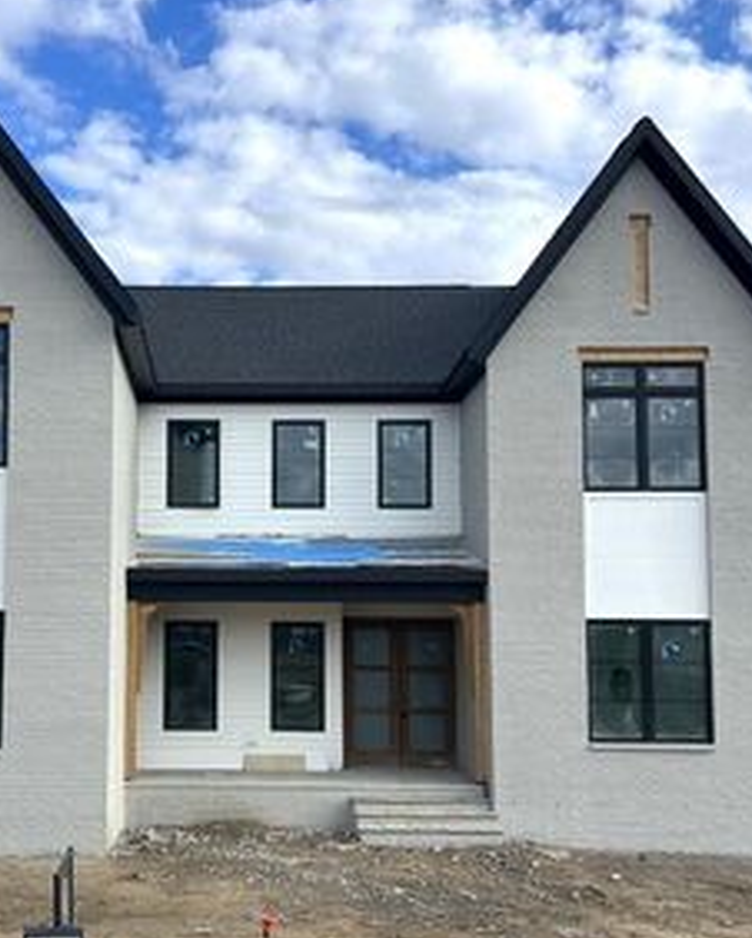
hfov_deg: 33.0
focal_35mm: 45
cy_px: 544
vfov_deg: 41.0
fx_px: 1251
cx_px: 216
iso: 50
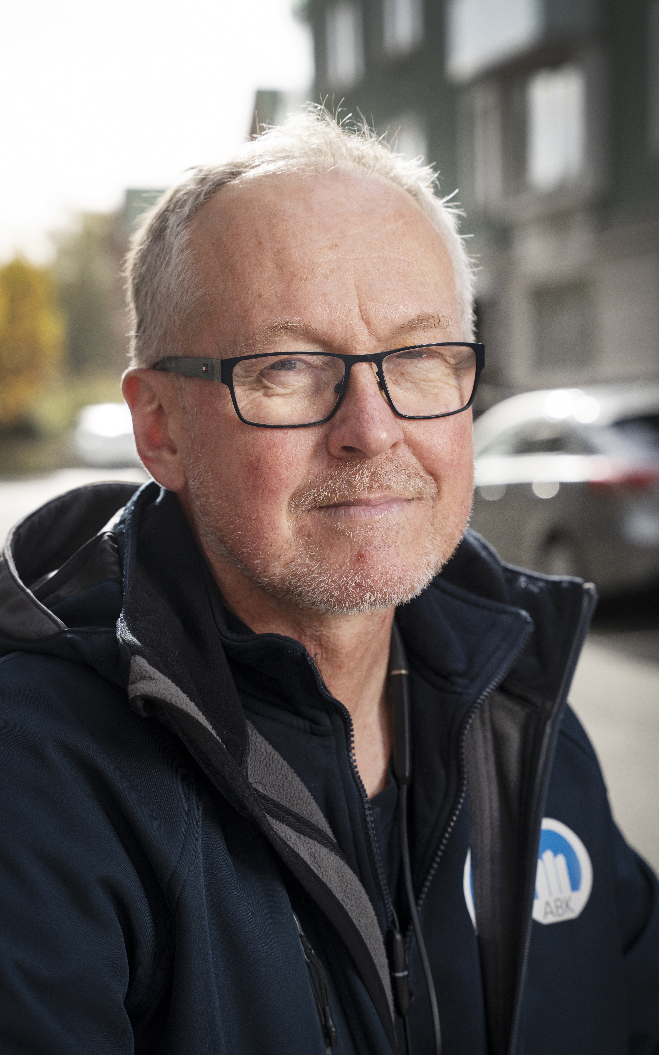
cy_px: 530
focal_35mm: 72
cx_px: 337
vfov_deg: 28.6
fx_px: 2069
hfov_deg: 18.1
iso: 400
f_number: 4.5
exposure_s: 1/1600
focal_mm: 70
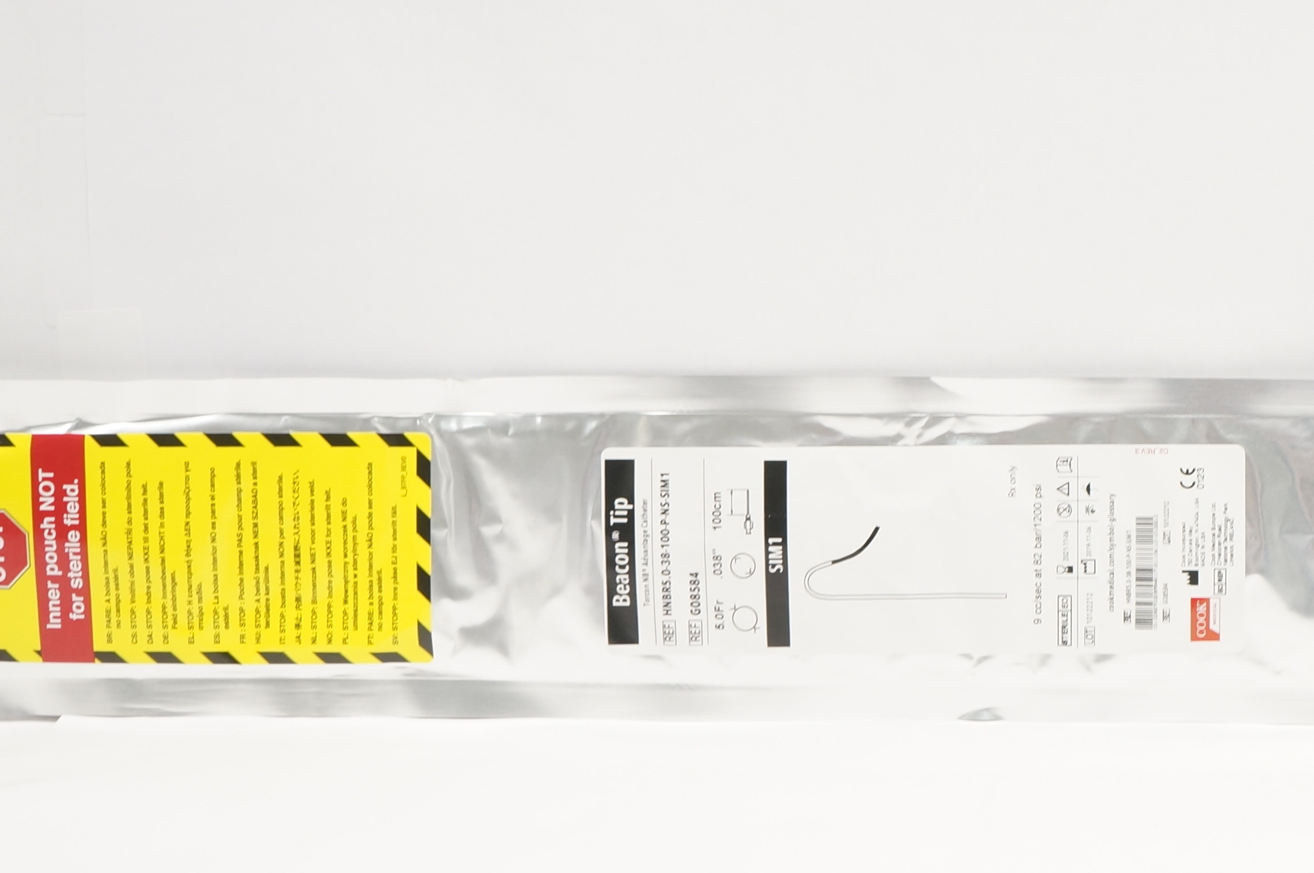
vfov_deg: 23.7
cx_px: 1162
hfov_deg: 33.4
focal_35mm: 57
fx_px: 2078
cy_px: 549
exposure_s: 1/30
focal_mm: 18
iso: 400
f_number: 8
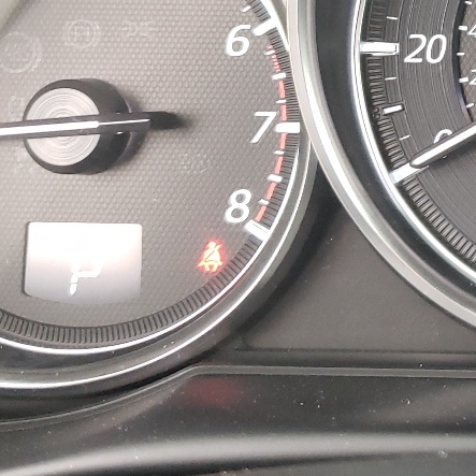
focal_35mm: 83
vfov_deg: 20.2
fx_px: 1291
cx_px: 607
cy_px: -2
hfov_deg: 19.4
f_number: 1.5
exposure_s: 1/60.2
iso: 213
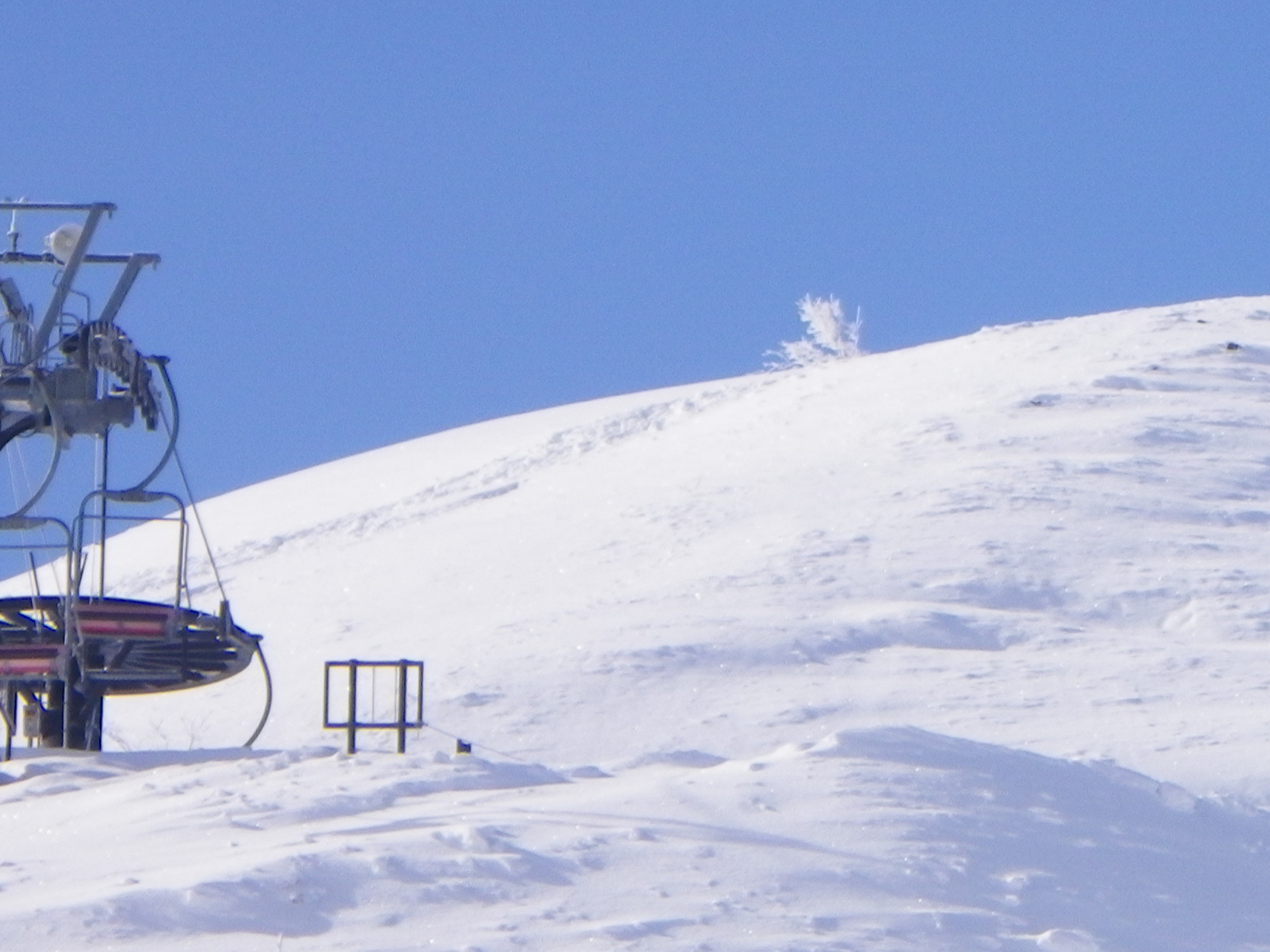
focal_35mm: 327
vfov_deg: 4.5
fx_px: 11995
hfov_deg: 6.0
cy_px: 372
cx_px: 1217
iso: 80
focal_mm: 25
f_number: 6.6
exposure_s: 1/320
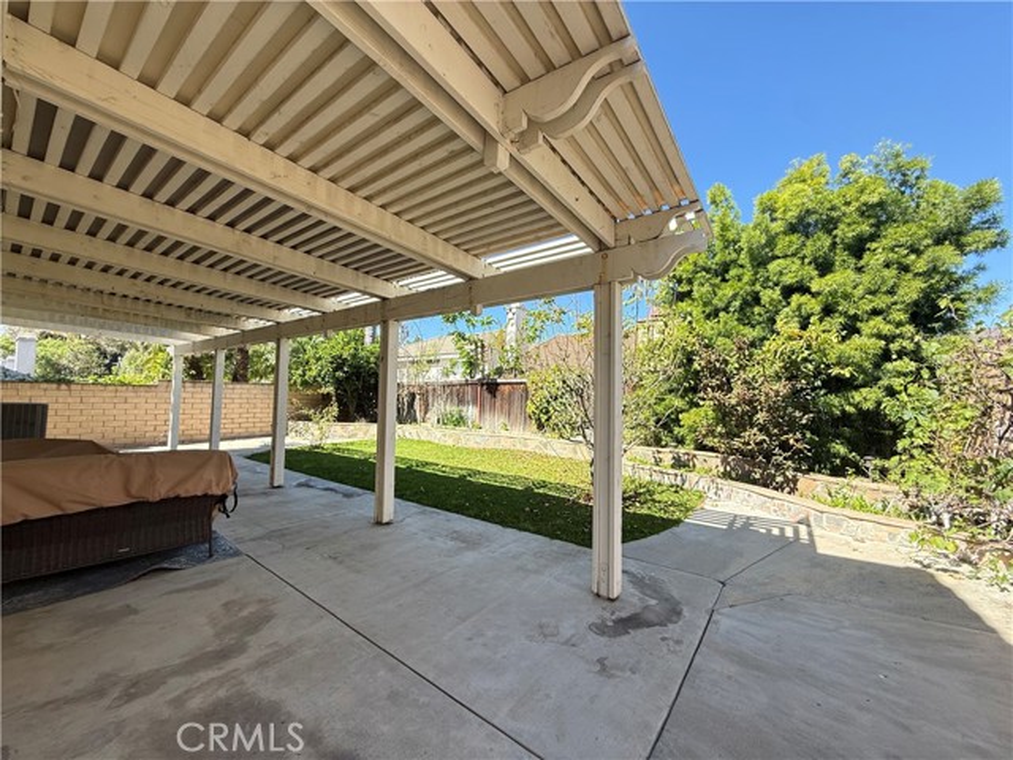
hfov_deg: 102.1
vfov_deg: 85.7
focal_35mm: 14
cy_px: 380
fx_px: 410
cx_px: 506
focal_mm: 2.22
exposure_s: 1/742
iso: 64
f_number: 2.2
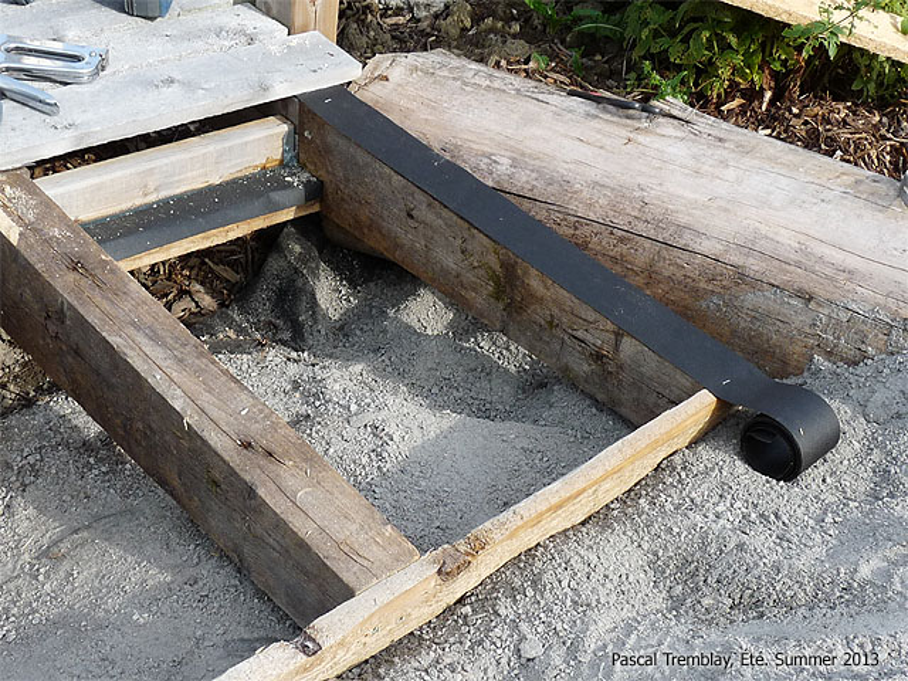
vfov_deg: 32.2
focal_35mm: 45
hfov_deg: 42.1
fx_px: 1180
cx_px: 454
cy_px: 340
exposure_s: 1/250
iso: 100
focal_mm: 4.8
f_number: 4.5
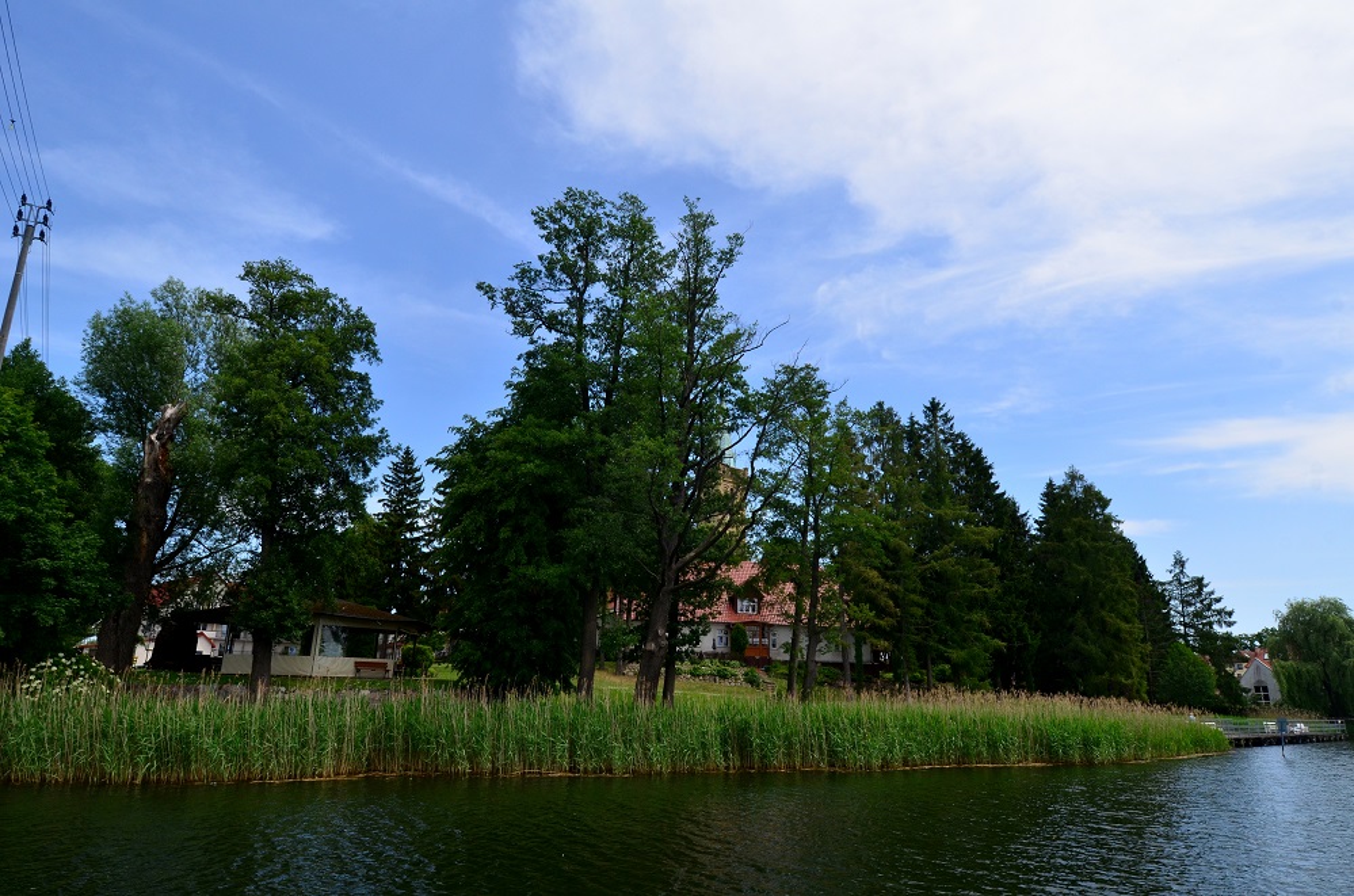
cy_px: 448
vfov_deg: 59.2
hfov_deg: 81.3
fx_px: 788
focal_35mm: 21
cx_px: 677
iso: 400
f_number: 10
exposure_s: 1/500
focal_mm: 14
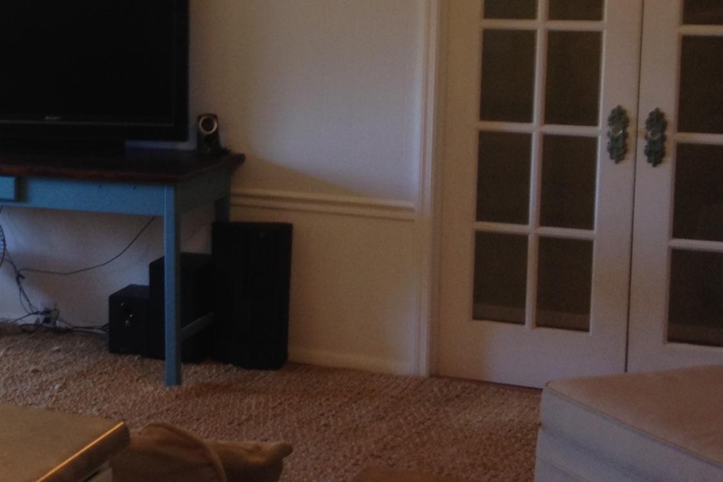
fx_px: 1948
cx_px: -141
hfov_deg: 19.8
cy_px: 154
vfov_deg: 14.1
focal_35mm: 97
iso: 50
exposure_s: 1/20
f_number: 2.4
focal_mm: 4.28
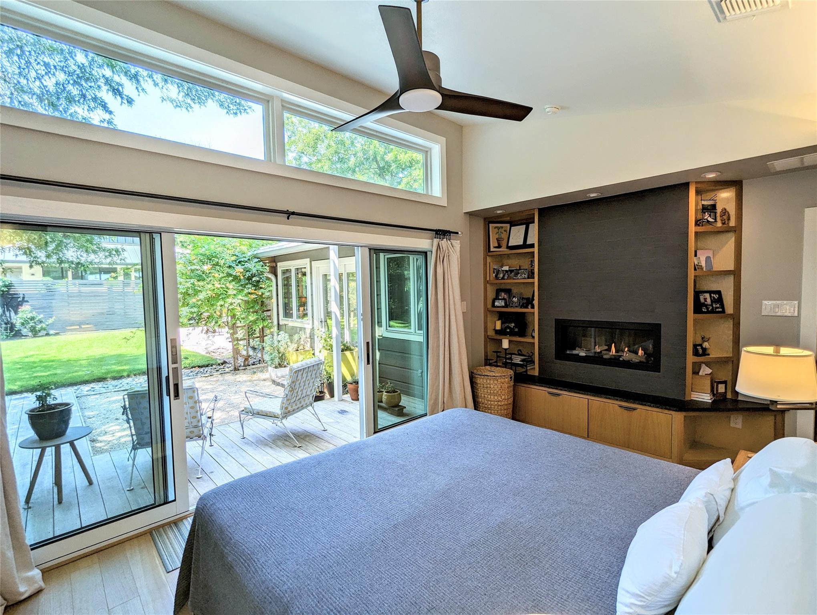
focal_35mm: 16
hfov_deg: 94.4
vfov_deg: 78.2
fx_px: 378
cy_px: 308
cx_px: 408
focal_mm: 2.35
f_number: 2.2
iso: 41
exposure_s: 1/120
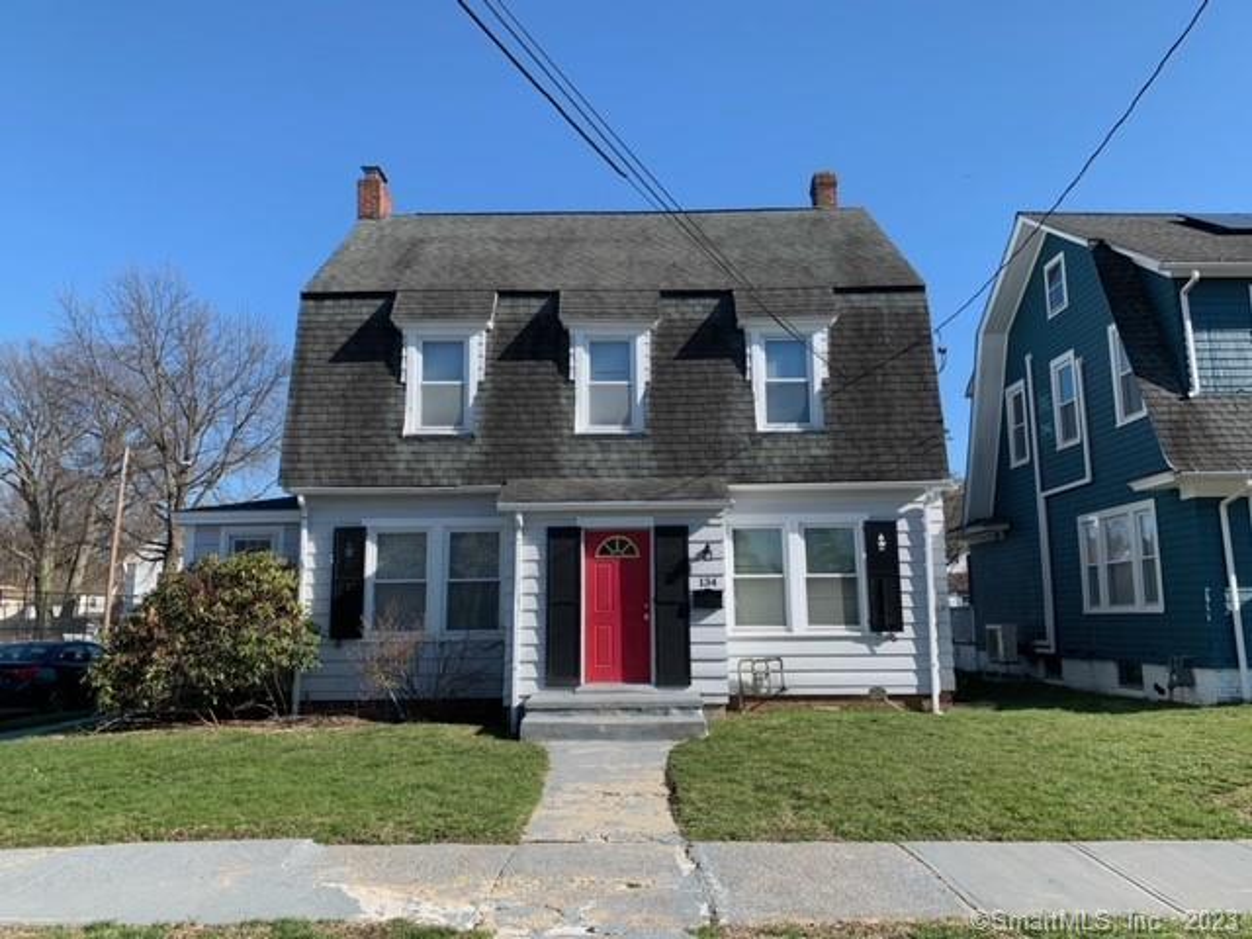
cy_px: 470
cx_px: 626
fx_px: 940
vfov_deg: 53.1
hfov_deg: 67.3
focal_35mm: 26
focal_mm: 4.25
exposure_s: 1/1387
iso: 25
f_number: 1.8
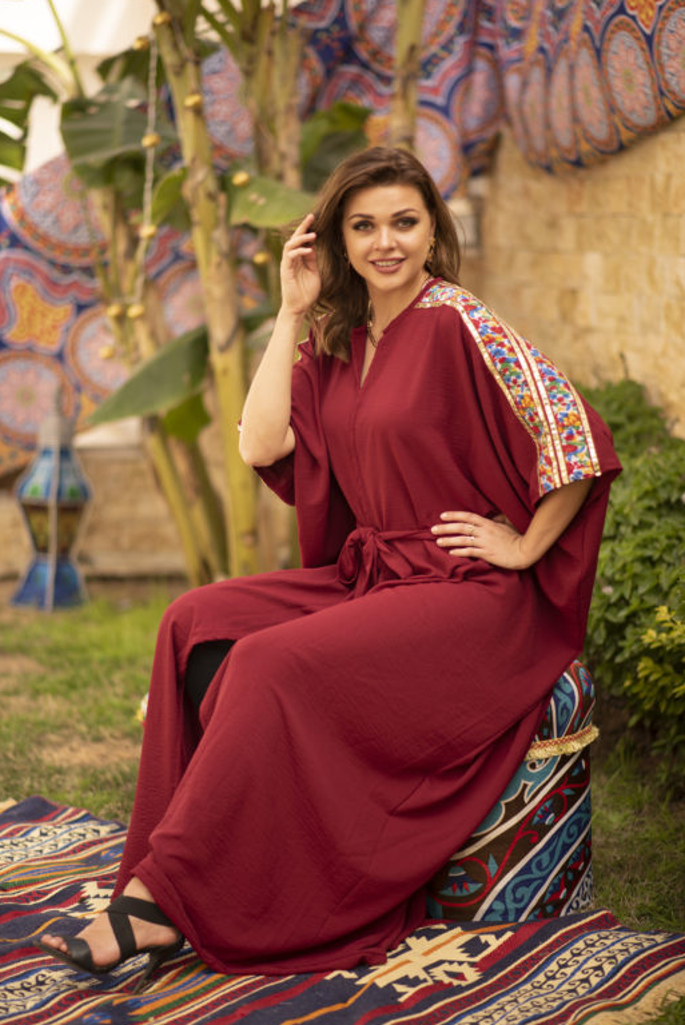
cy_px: 517
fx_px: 2508
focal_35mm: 88
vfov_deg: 23.1
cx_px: 337
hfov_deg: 15.6
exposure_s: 1/1600
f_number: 1.8
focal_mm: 85
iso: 160
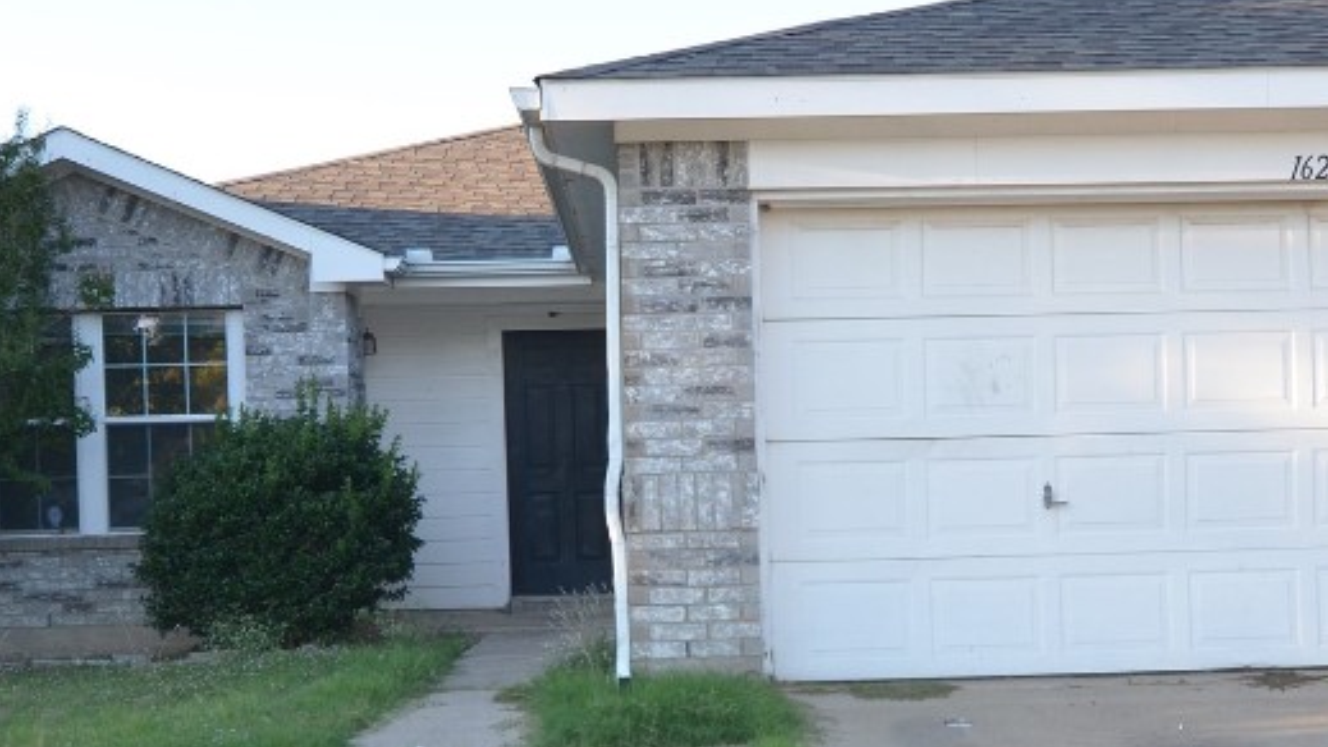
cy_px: 542
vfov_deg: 24.2
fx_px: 1726
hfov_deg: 42.0
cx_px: 756
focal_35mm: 49
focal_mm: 14
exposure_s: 1/250
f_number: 4
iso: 200
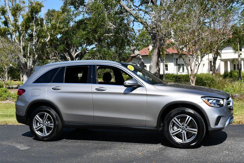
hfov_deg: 41.1
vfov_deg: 28.1
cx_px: 122
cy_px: 82
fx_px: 326
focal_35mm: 48
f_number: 9
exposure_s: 1/320
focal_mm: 24
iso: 100
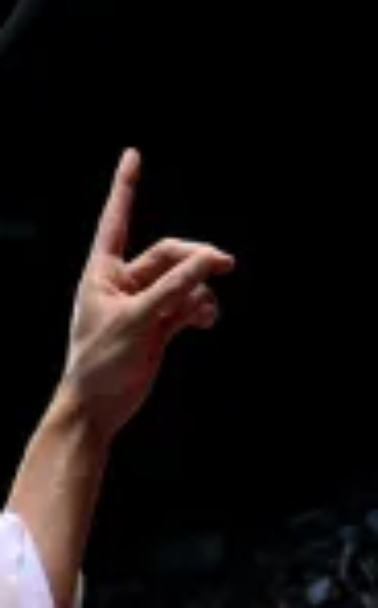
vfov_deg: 20.8
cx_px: -427
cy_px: 926
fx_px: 1390
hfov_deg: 13.0
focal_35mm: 84
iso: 5000
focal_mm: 16
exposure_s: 1/2500
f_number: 4
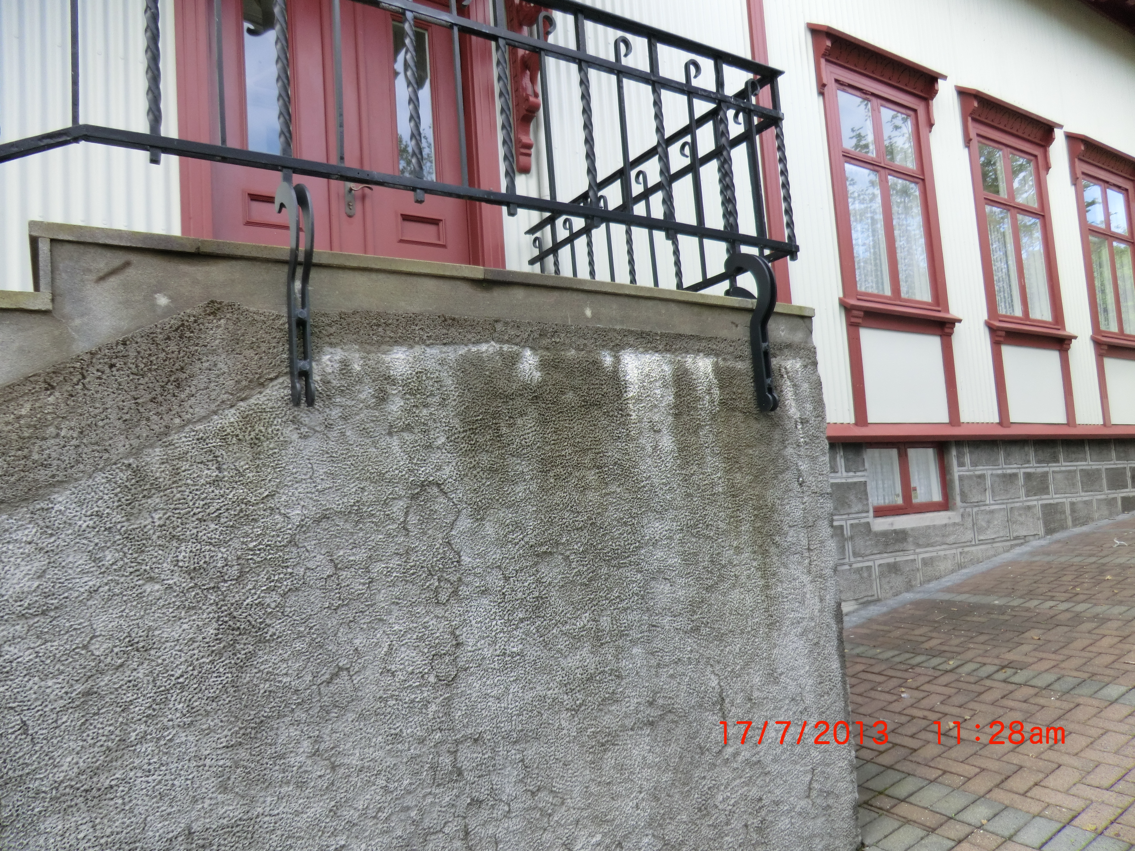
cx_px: 568
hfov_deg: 71.6
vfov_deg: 56.8
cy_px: 426
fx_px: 787
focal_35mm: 24
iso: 80
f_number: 3.2
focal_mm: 4.3
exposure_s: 1/160
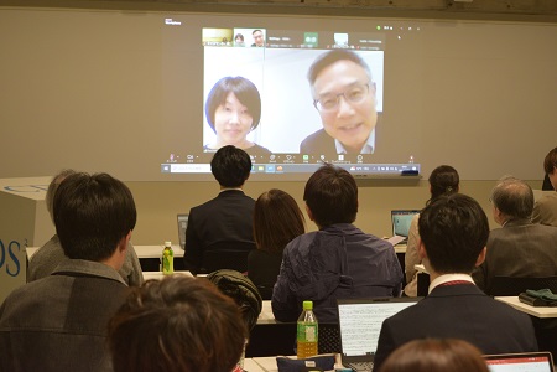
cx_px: 278
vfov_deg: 17.5
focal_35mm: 78
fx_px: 1207
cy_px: 186
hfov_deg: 26.0
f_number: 5.6
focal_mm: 52
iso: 1250
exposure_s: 1/60
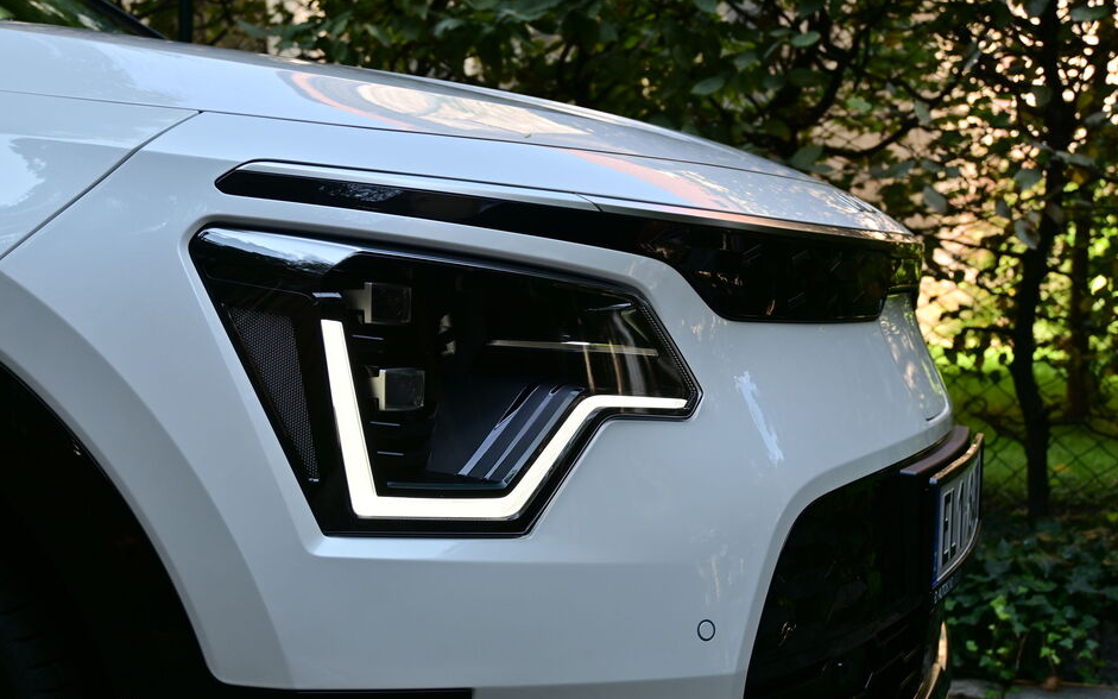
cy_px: 373
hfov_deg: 38.2
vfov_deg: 24.4
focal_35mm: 53
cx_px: 549
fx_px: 1615
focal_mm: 34
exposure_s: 1/125
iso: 100
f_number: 5.6
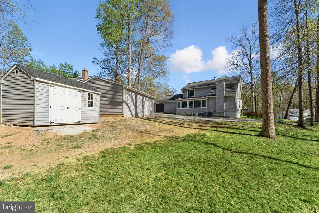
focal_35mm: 14
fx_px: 124
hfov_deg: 104.2
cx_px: 160
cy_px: 106
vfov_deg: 81.3
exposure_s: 1/500
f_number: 7.1
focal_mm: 14
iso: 160
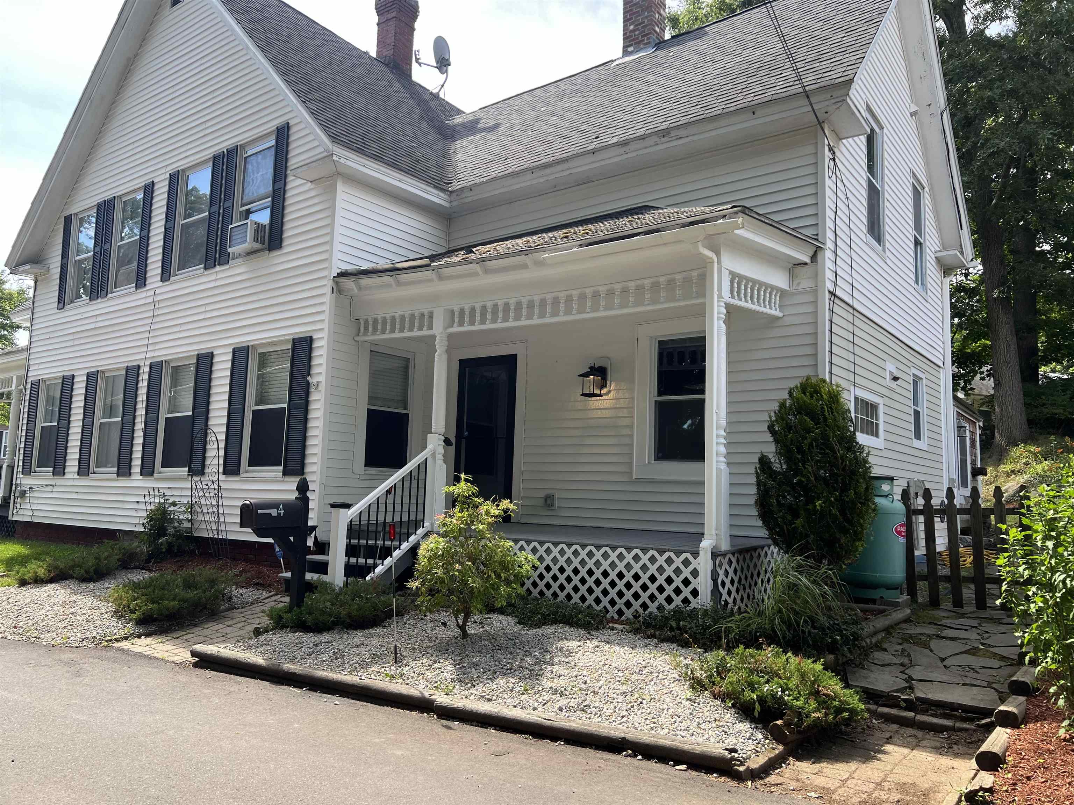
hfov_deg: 67.3
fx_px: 807
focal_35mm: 26
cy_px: 402
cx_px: 537
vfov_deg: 53.1
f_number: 1.5
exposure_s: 1/753
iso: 50
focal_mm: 5.7
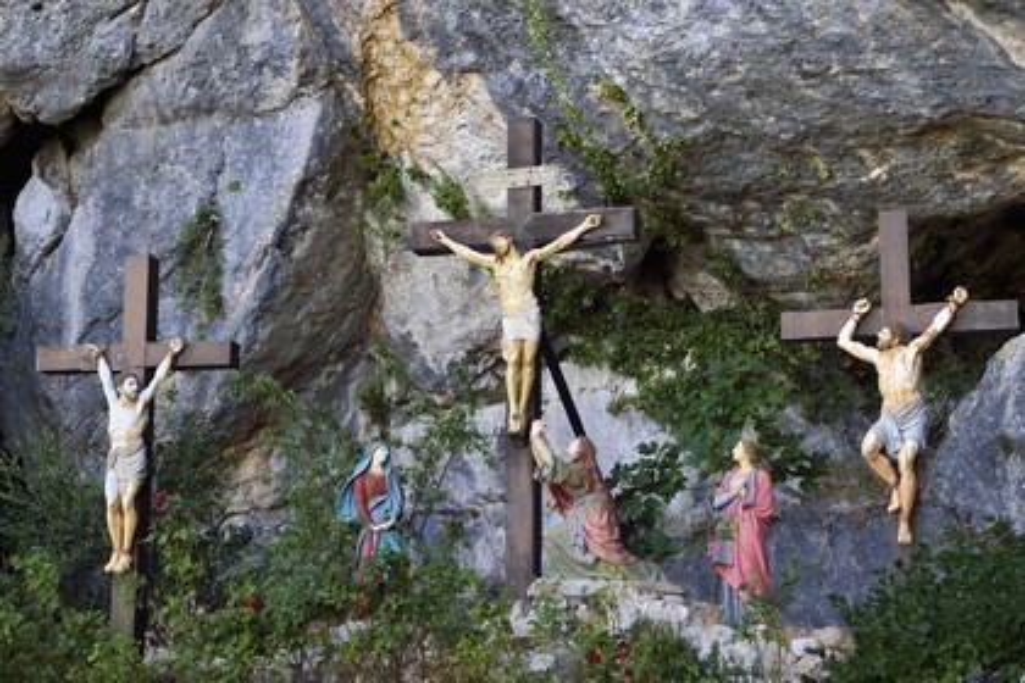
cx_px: 512
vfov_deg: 21.9
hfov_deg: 32.4
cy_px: 342
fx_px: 1765
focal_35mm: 62
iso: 400
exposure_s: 1/100
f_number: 10
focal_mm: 62
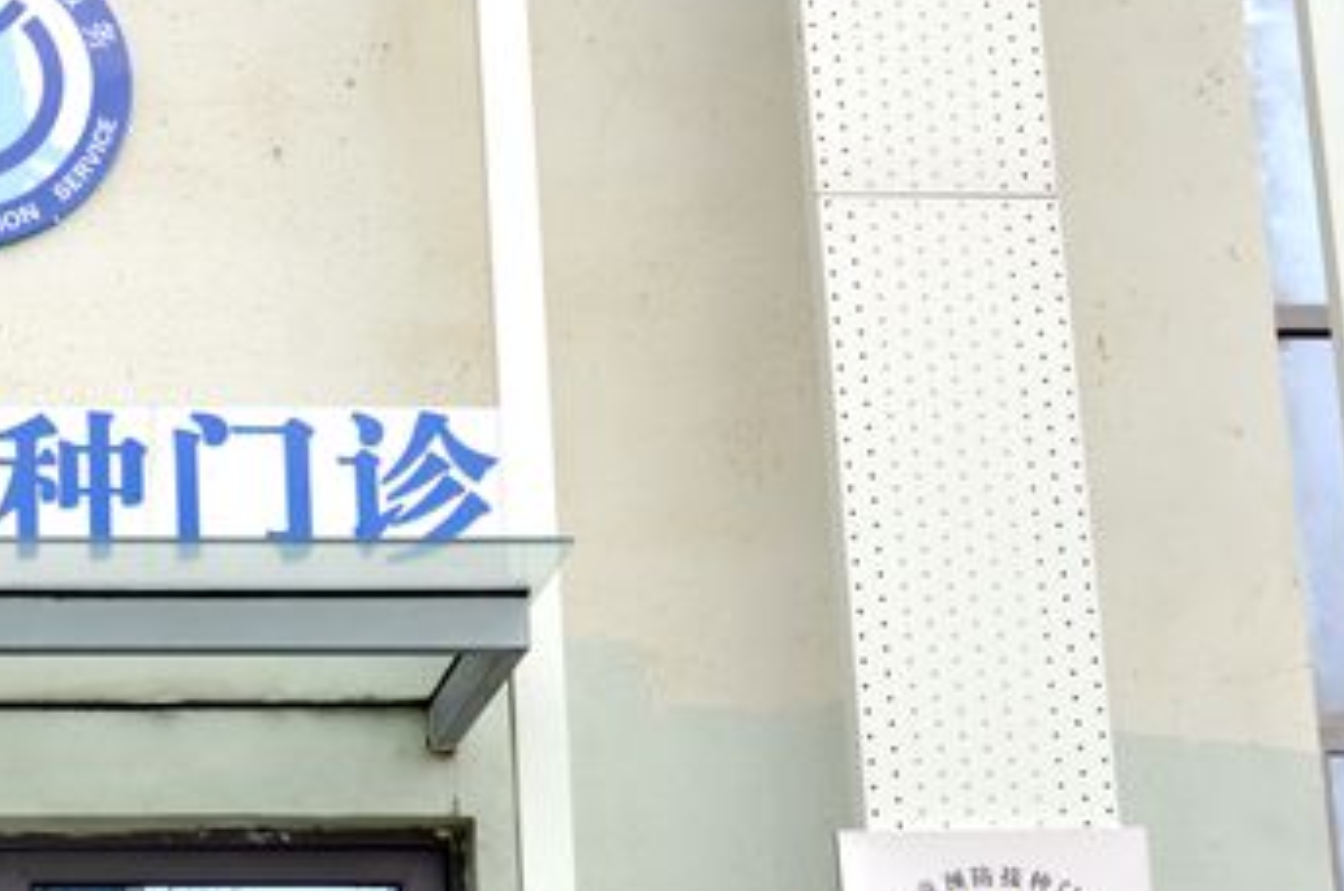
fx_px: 2726
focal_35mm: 73
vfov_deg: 18.2
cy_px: 860
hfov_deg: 26.2
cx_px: -20
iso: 200
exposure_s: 1/250
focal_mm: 21
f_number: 8
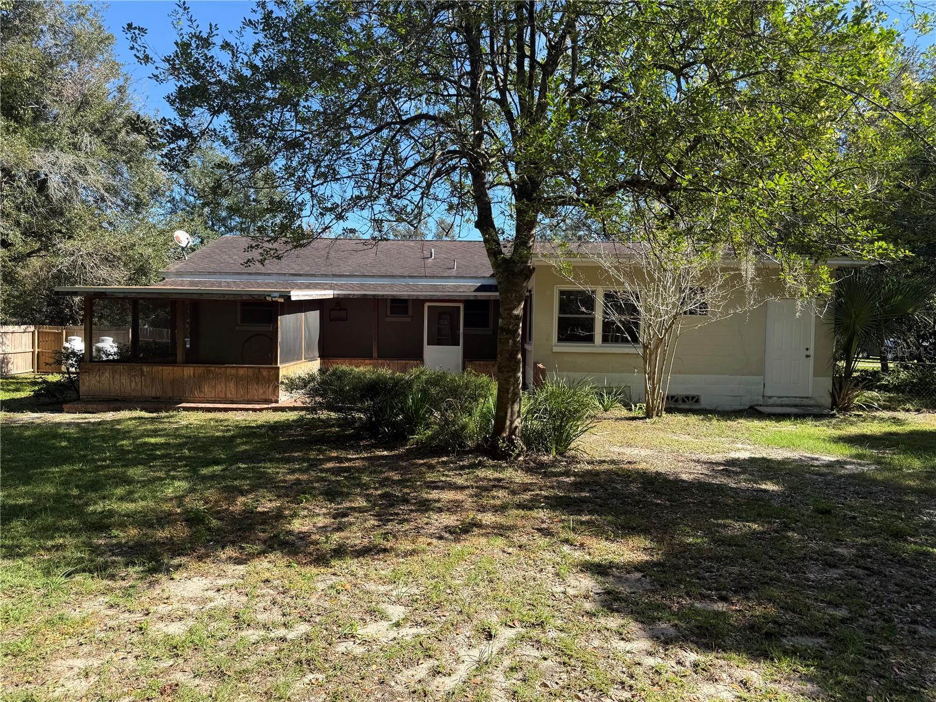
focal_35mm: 24
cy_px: 351
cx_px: 468
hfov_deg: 71.6
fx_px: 649
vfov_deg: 56.8
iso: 80
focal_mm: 6.76
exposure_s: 1/1337
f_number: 1.78
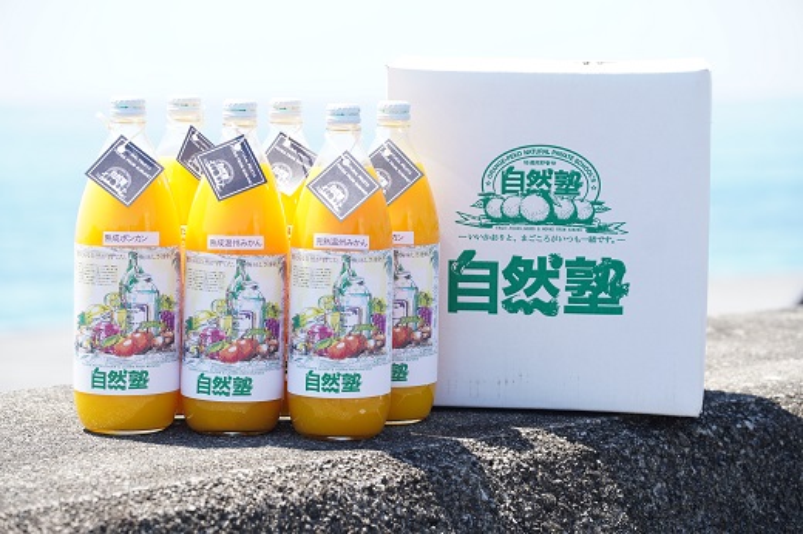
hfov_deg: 19.5
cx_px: 402
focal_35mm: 105
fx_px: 2341
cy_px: 267
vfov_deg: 13.0
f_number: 4
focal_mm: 70
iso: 100
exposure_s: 1/250
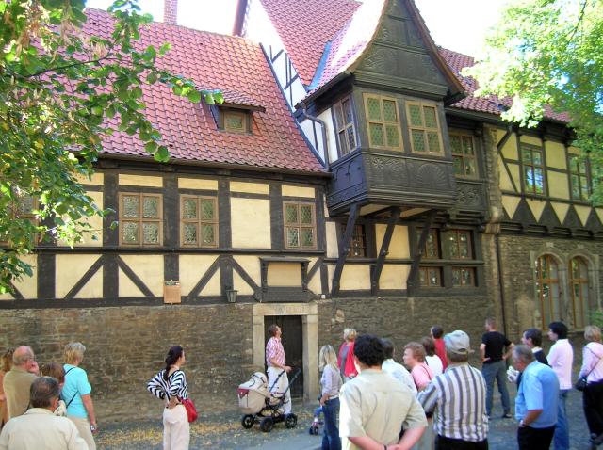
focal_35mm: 34
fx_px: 591
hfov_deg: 54.0
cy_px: 225
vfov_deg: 41.7
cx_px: 302
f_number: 2.9
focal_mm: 5.7
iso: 50
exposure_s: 1/37.5
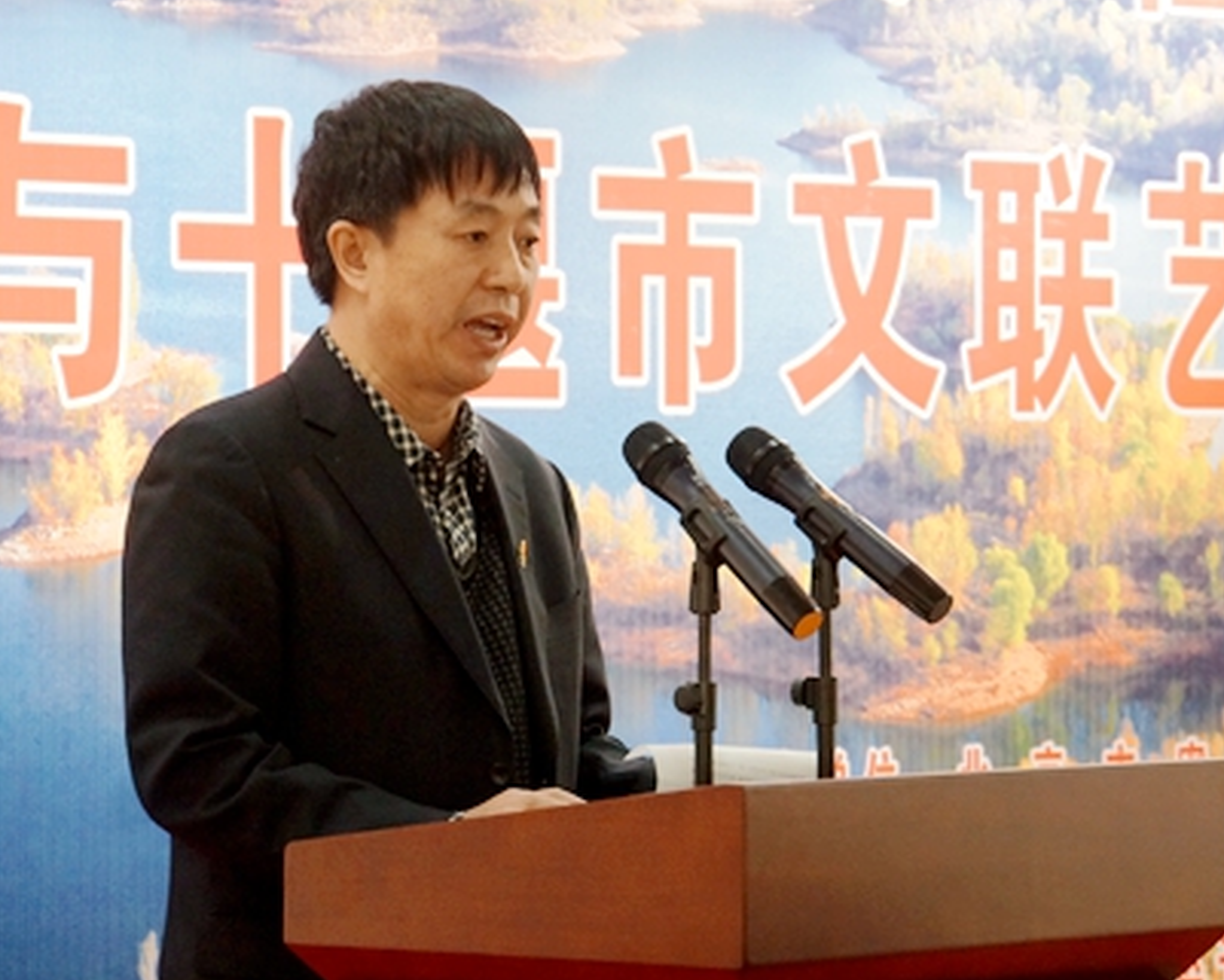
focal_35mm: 177
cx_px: 784
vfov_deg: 8.7
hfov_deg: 10.9
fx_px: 6414
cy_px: 501
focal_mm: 84
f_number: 6.3
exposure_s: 1/80
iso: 1600
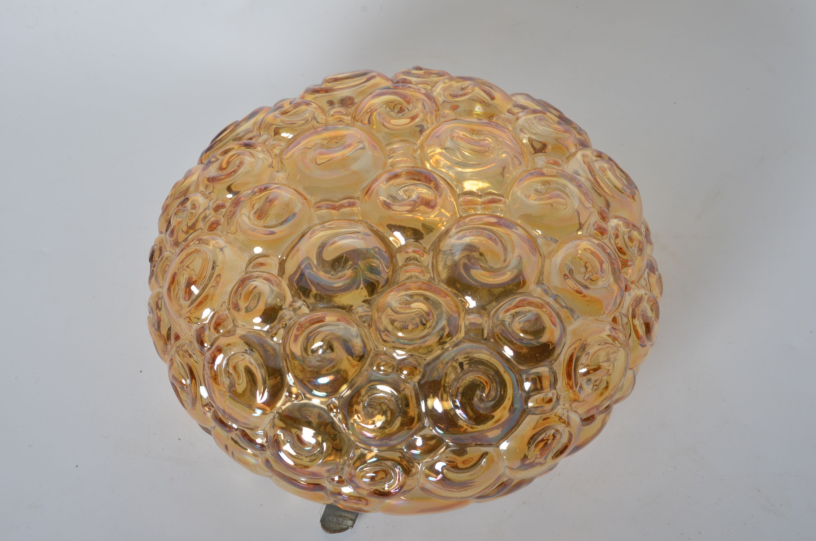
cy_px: 270
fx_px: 1696
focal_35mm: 75
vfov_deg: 18.1
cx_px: 408
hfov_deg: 27.0
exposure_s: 1/125
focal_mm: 50
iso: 100
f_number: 11
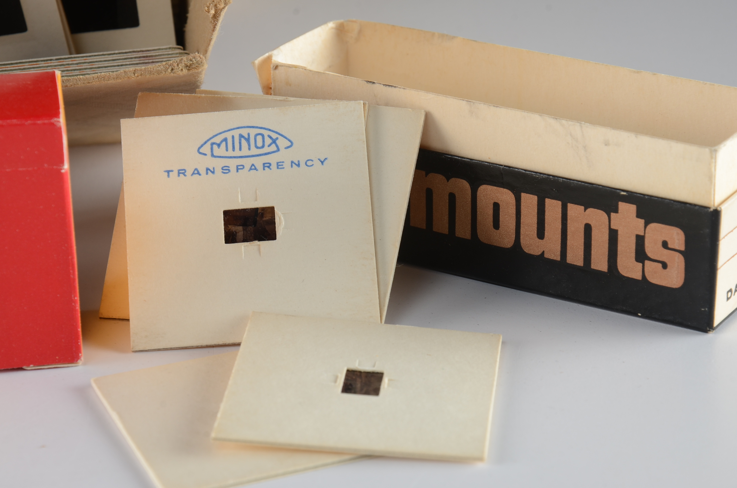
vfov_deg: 8.7
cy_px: 244
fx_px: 3218
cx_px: 368
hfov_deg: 13.1
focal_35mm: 158
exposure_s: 1/160
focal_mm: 105
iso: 160
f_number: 13
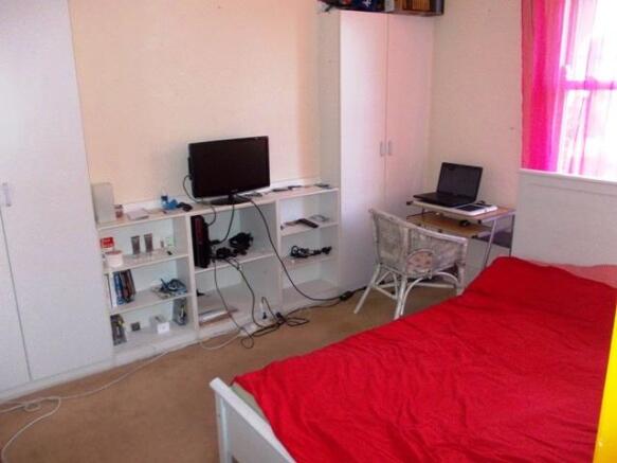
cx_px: 308
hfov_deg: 63.5
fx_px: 499
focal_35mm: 28
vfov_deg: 49.7
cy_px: 232
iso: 200
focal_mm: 4
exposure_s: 1/25
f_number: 2.7
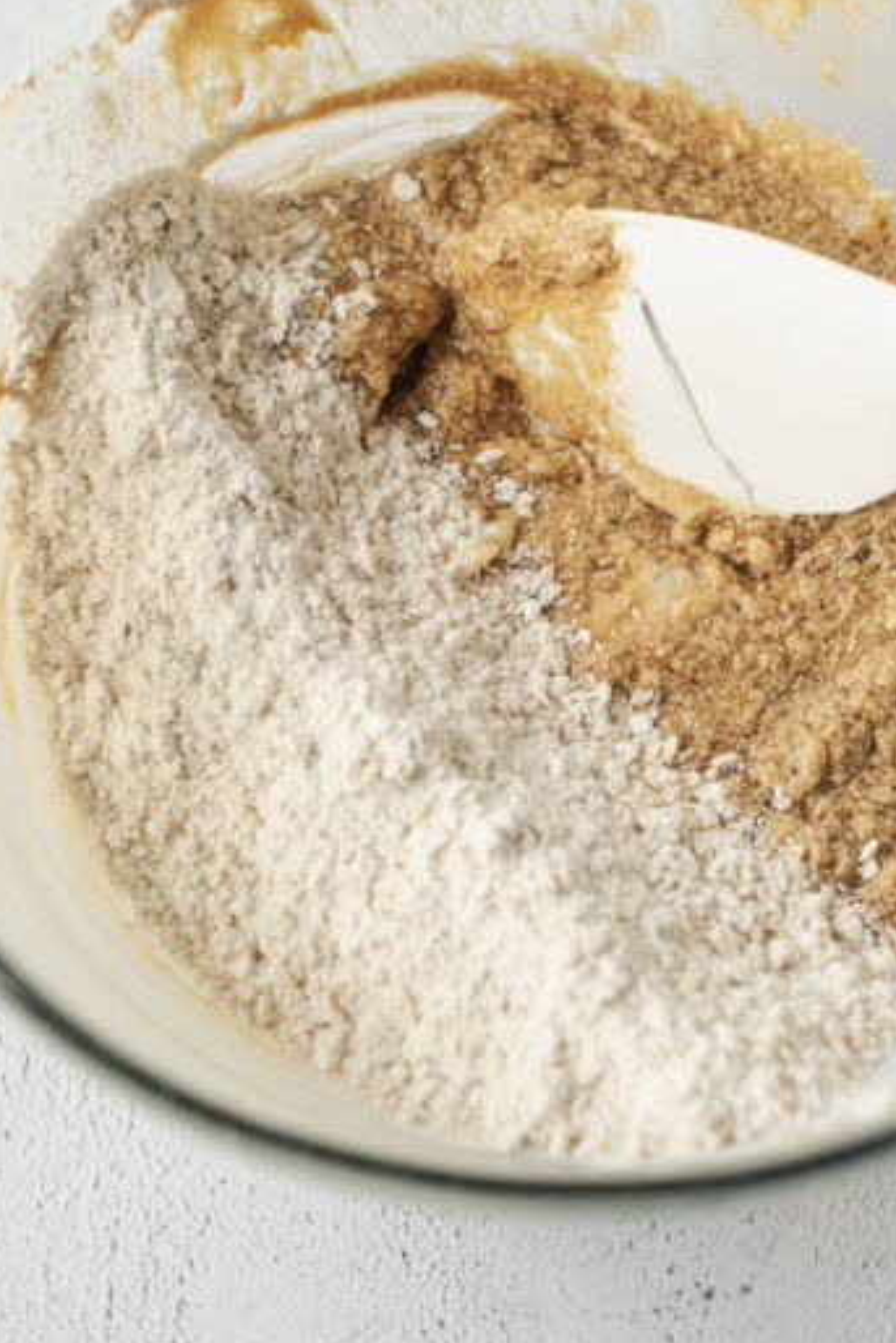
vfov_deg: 27.6
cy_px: 491
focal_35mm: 73
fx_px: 2723
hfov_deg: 18.7
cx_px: 513
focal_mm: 50
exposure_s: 1/25
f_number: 4.5
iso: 125
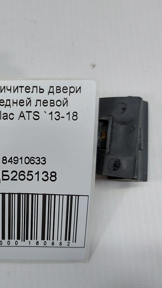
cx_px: 10
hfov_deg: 31.8
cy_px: 144
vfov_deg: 56.6
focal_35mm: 35
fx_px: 267
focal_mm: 5.23
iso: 64
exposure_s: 1/60
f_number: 1.8
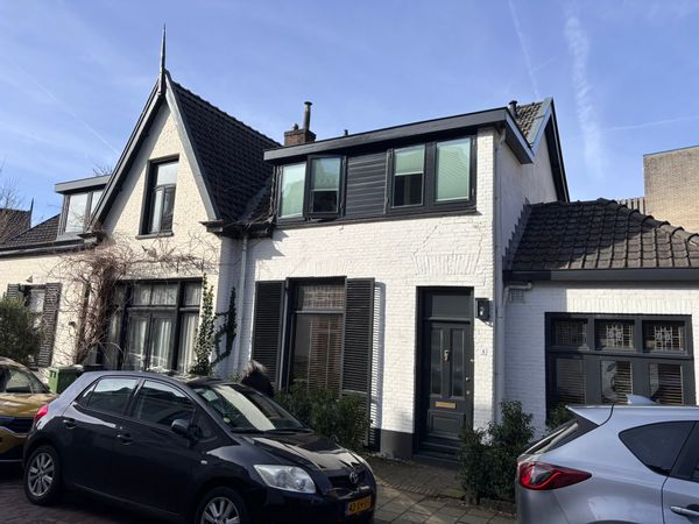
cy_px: 262
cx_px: 350
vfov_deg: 53.1
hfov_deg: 67.3
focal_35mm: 26
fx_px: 525
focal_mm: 5.96
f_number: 1.6
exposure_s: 1/3021
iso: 50
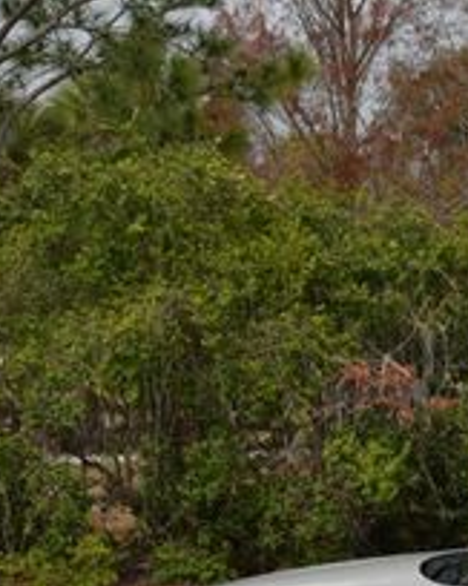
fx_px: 2859
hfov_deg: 9.0
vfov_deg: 11.7
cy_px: 471
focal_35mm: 165
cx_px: 781
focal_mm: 28
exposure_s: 1/320
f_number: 9
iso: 100
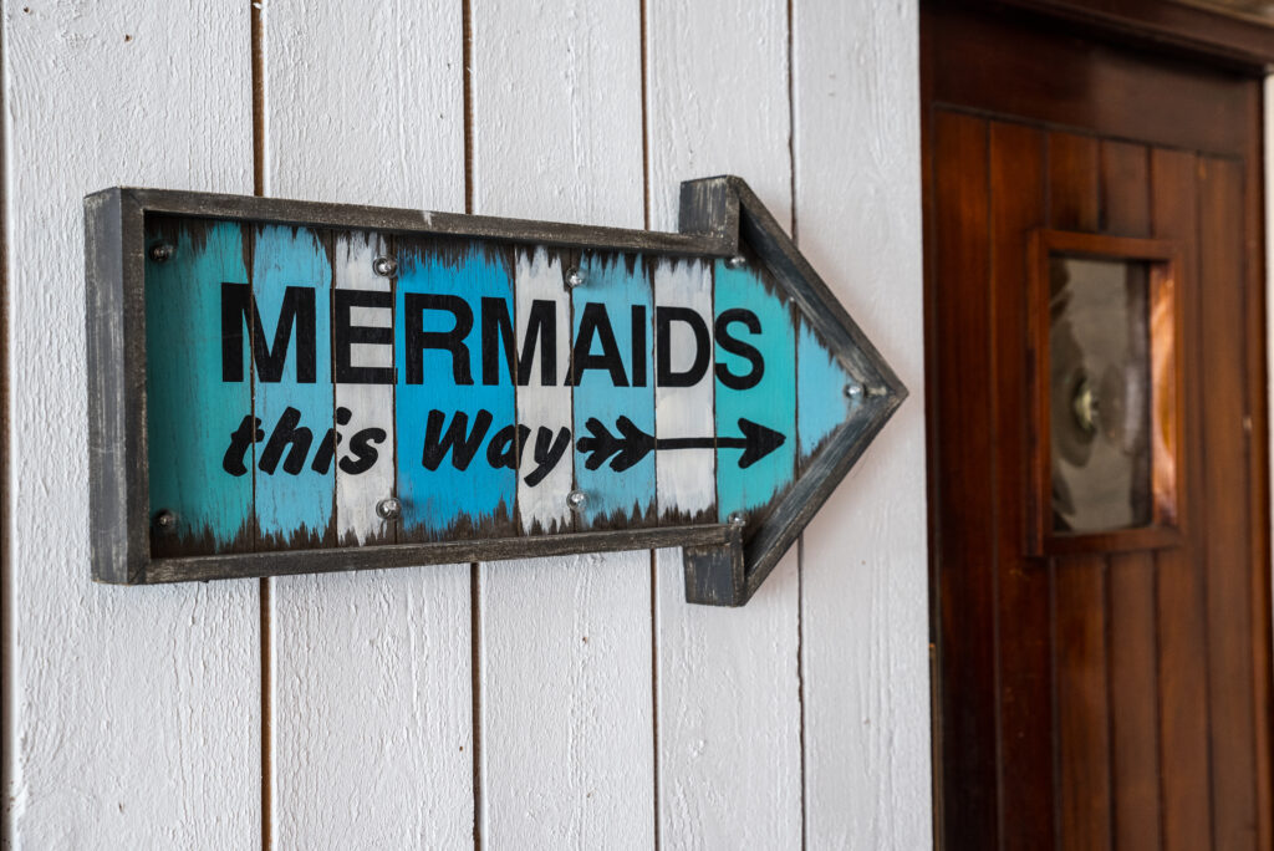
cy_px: 426
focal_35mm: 48
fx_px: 1700
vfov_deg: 28.1
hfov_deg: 41.1
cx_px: 637
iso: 1000
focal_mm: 48
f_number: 4.5
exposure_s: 1/250
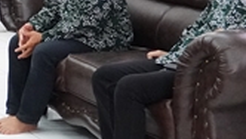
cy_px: 4
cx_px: -175
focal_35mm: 145
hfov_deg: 13.5
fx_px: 947
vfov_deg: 8.4
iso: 6400
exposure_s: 1/100
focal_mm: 24
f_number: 4
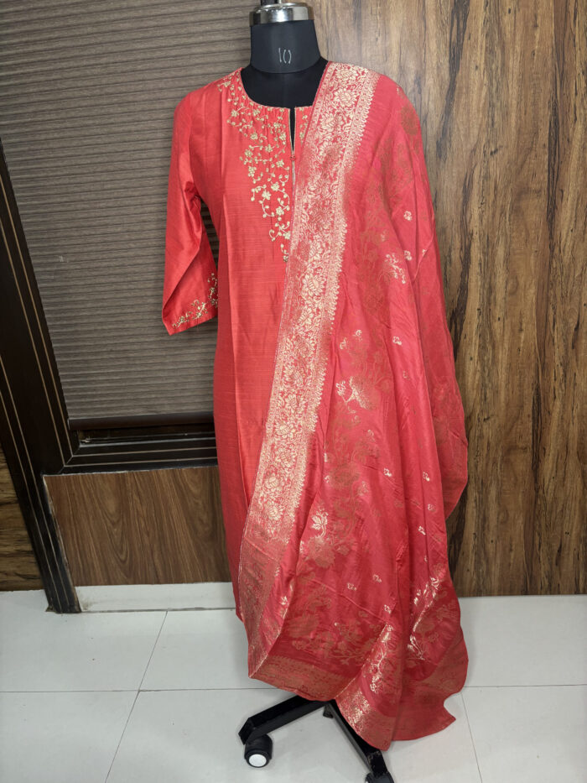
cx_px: 294
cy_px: 392
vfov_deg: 67.3
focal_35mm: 26
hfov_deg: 53.1
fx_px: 588
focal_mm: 5.96
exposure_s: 1/50
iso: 160
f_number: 1.6
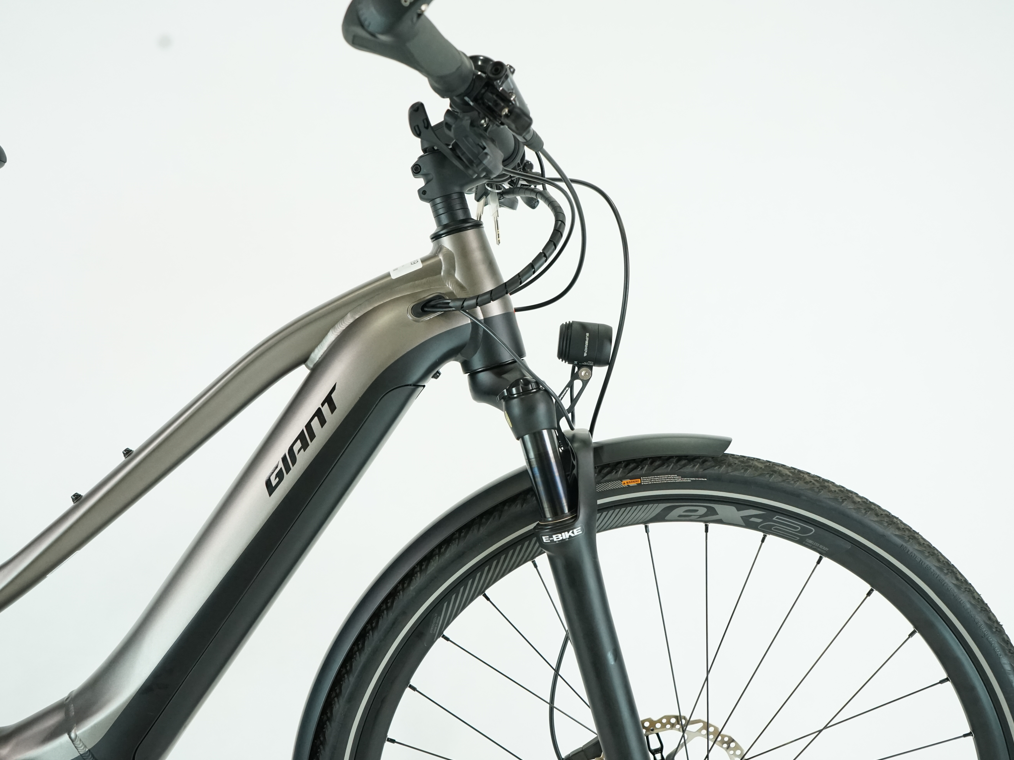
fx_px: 967
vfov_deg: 42.9
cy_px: 386
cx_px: 513
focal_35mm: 33
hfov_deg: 55.4
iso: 2500
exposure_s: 1/200
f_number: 5.6
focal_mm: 30
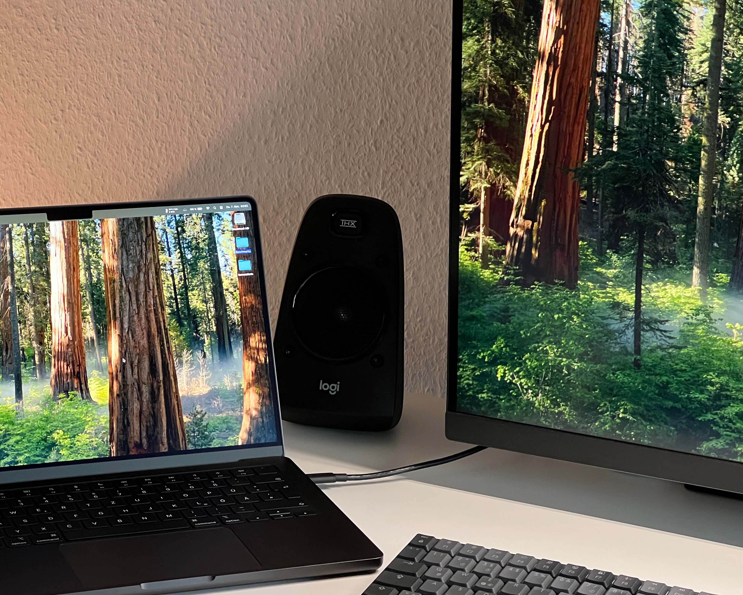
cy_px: 352
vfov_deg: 14.8
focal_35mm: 104
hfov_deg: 18.5
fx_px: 2287
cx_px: 343
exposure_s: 1/60
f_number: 2.8
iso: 320
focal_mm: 9
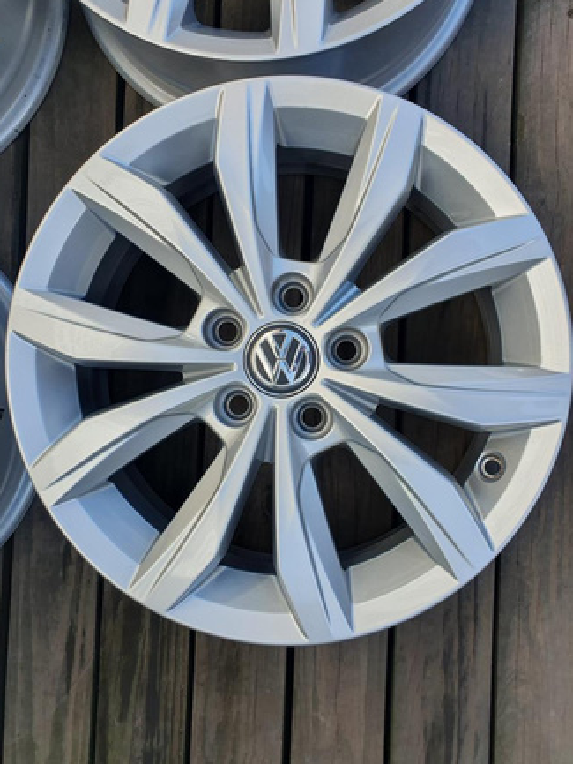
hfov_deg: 51.4
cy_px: 376
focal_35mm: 27
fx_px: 596
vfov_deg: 65.3
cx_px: 289
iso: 50
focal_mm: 4.32
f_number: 2.4
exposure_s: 1/506
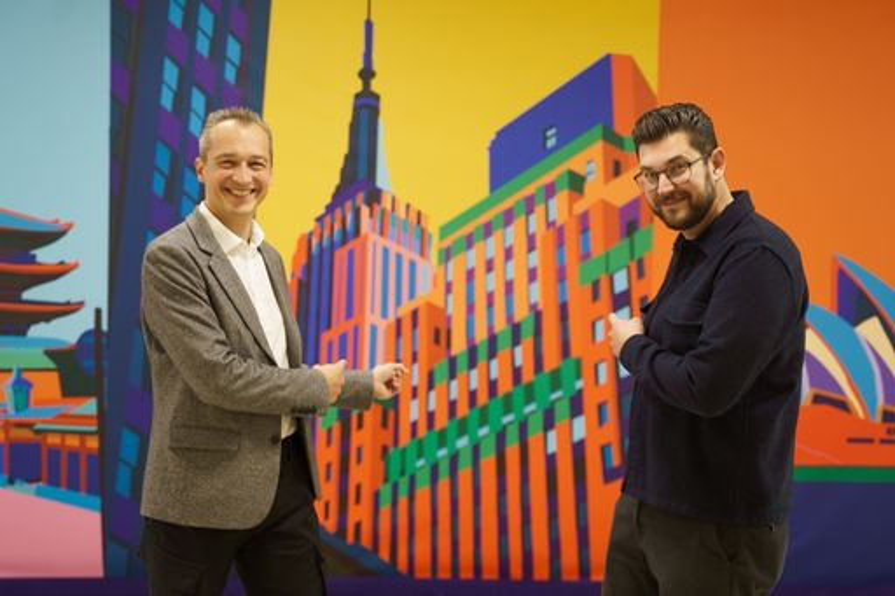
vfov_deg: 27.5
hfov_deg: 40.4
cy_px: 298
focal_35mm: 49
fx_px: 1218
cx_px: 448
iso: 1600
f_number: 2.8
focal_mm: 49
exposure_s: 1/160
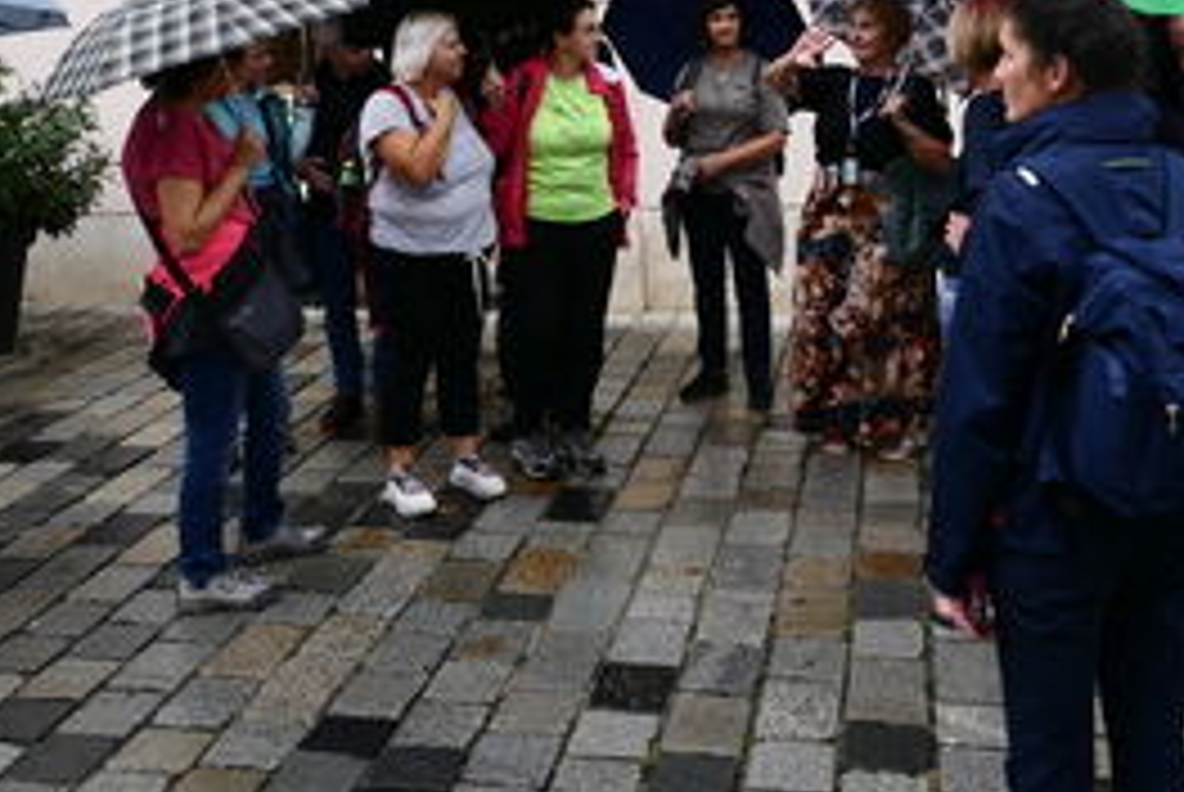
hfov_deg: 47.3
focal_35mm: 41
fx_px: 1350
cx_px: 630
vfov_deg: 31.8
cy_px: 148
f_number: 4
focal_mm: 8.8
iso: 125
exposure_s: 1/160
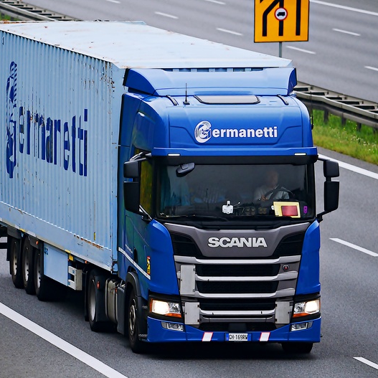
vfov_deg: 3.0
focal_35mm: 579
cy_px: 189
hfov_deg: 3.0
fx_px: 7153
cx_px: 151
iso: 400
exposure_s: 1/400
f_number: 6.3
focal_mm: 300
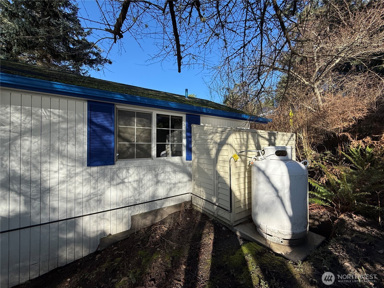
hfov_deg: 102.1
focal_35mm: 14
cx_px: 192
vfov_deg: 85.7
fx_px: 155
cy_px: 144
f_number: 2.2
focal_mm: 2.22
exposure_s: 1/955
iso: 50
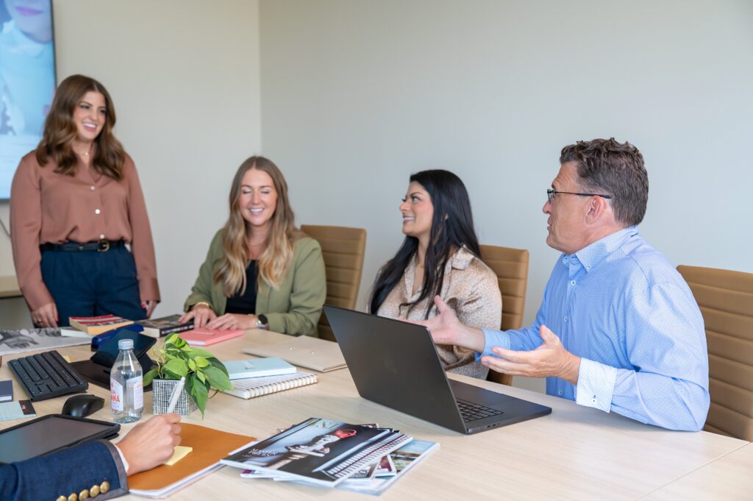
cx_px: 376
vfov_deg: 33.3
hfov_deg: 48.5
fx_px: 836
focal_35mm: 40
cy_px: 250
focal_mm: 40
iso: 800
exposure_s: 1/400
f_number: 3.2
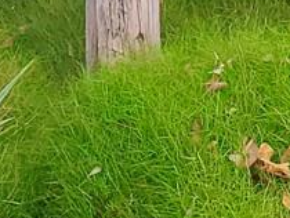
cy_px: -501
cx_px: 36
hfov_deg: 9.9
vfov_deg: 6.6
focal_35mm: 198
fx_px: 1661
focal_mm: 4.3
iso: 50
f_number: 2.4
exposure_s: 1/250
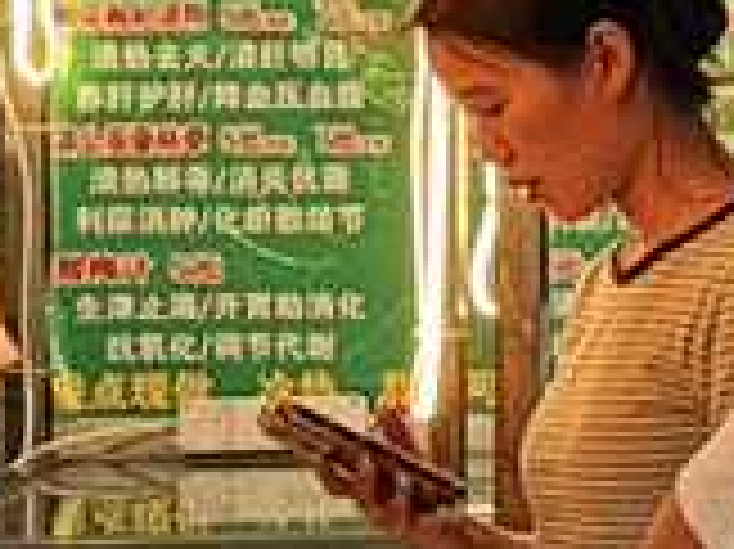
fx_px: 6399
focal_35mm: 302
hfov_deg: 6.2
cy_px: -220
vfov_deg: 4.9
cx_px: 1950
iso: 50
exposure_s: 1/148
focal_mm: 6.76
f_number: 1.78
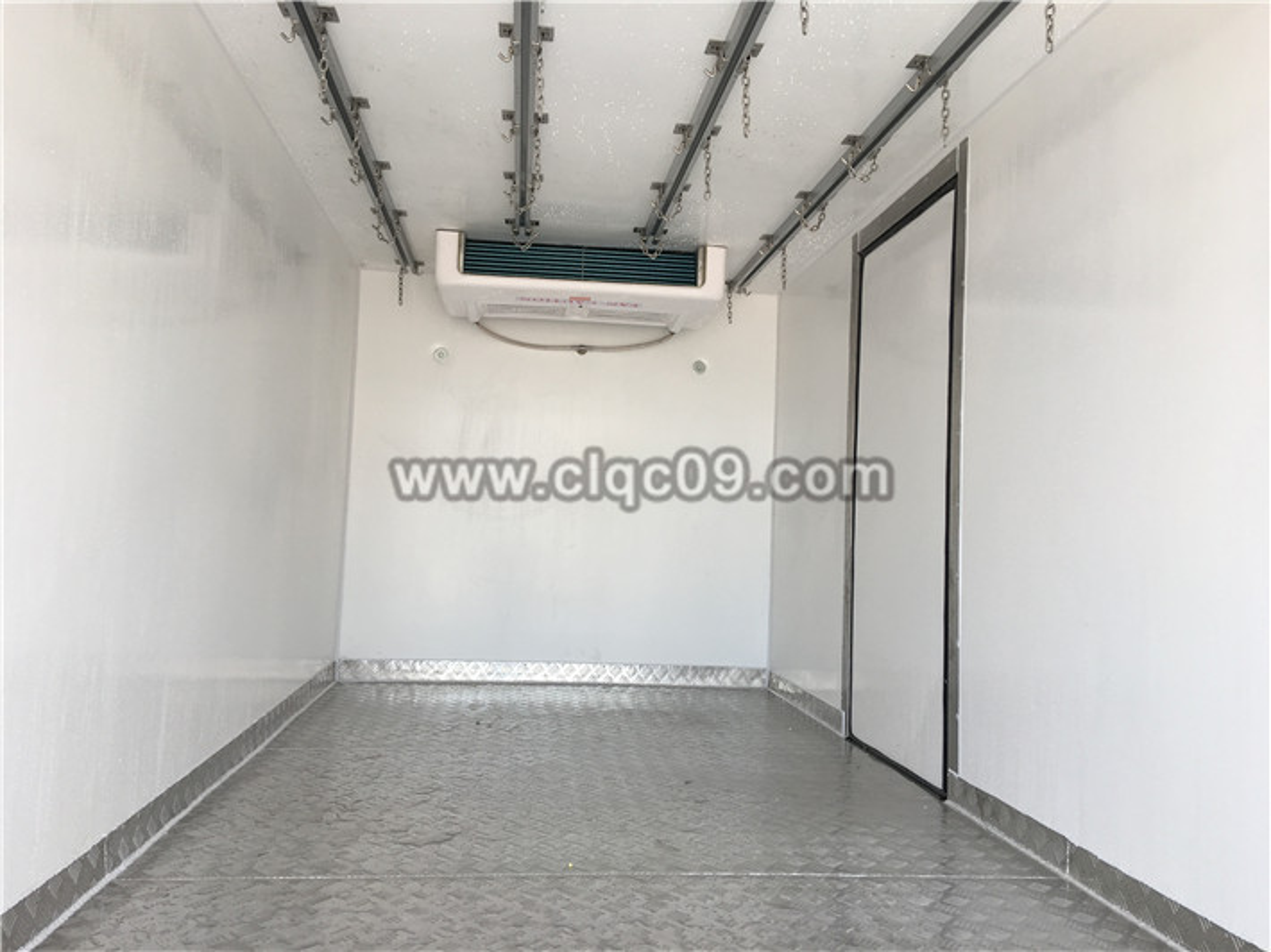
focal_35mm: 29
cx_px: 636
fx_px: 1064
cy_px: 476
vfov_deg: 48.2
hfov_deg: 61.7
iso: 25
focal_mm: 4.15
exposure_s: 1/159
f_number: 2.2
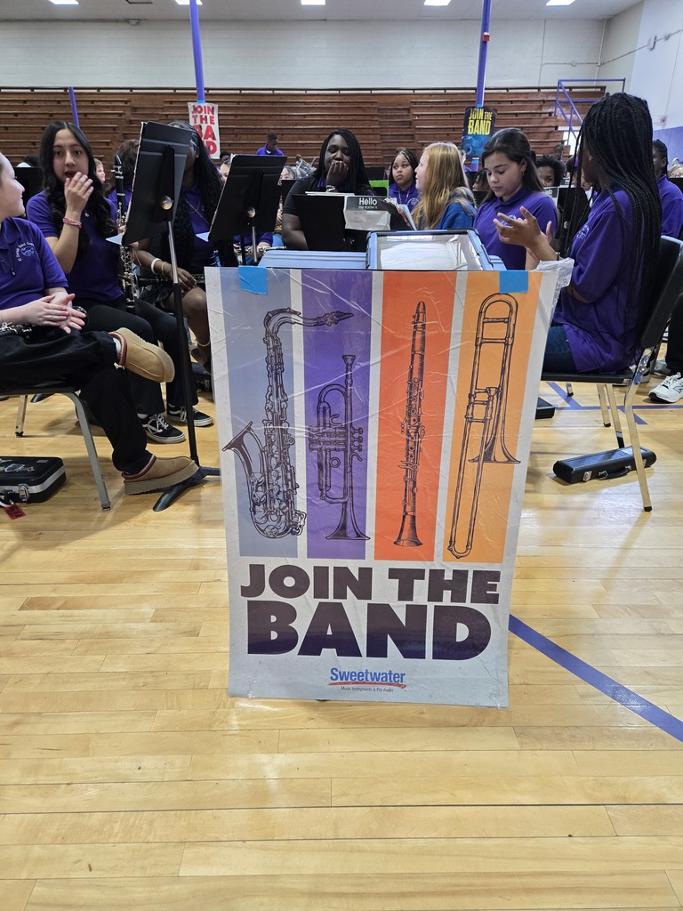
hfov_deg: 58.9
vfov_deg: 73.9
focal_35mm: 23
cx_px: 342
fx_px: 605
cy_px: 456
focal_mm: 5.4
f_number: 1.8
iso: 250
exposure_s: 1/120
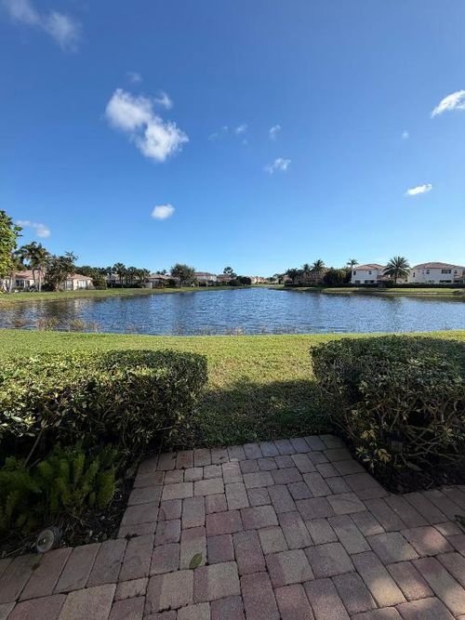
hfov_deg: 85.7
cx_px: 232
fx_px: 251
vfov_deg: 102.1
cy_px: 310
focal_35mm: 14
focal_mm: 2.22
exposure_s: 1/770
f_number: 2.2
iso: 25
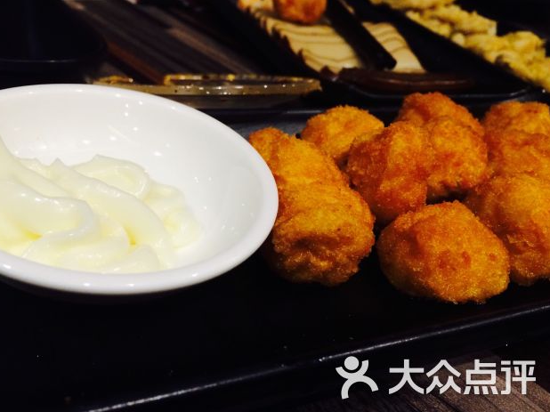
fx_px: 540
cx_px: 247
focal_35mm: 34
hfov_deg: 53.9
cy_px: 190
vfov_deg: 41.7
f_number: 2.2
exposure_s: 1/30
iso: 64
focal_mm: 4.12
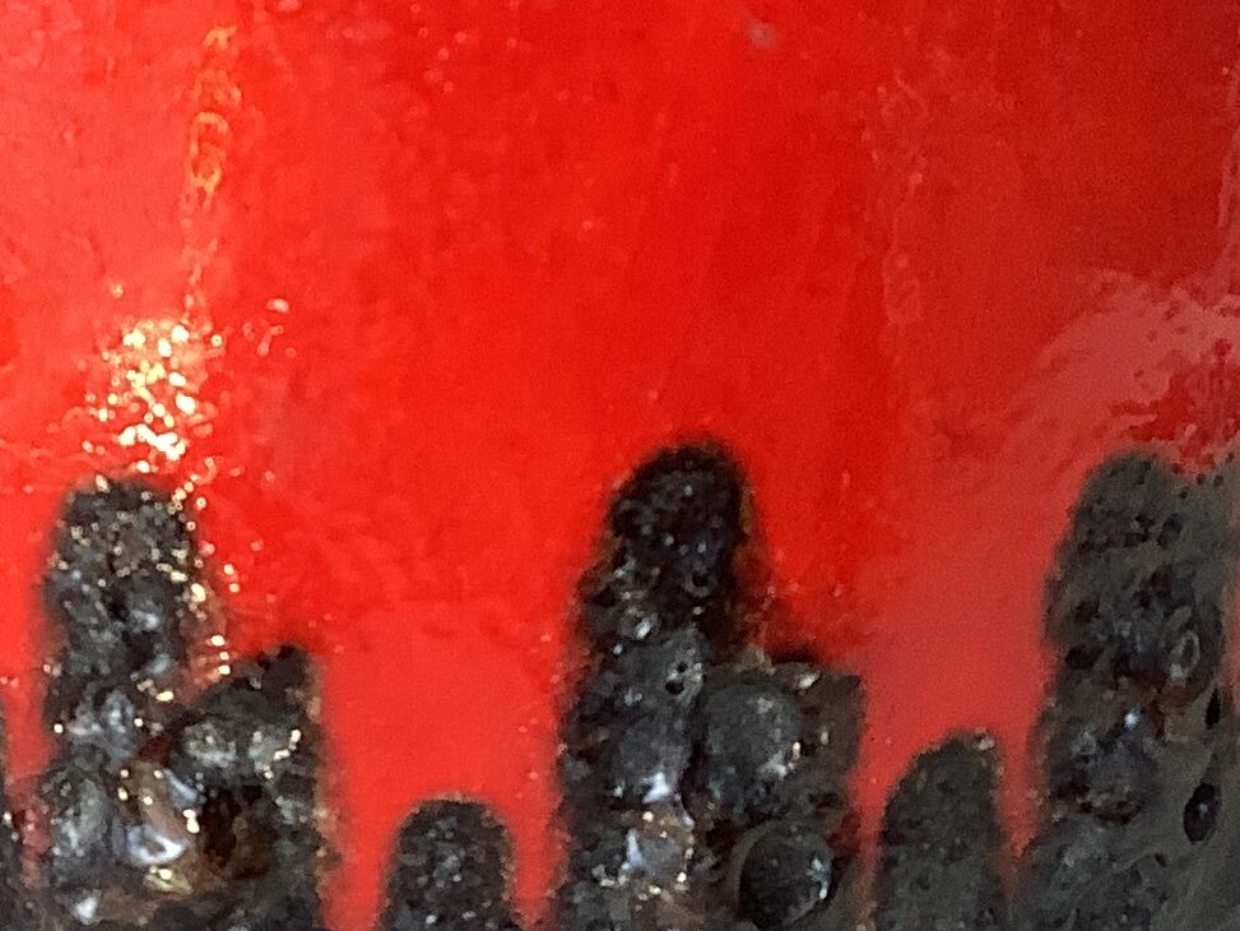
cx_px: 479
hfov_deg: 18.9
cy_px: 245
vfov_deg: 14.2
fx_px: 3726
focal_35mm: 104
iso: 64
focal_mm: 3.3
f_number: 2.4
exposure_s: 1/60
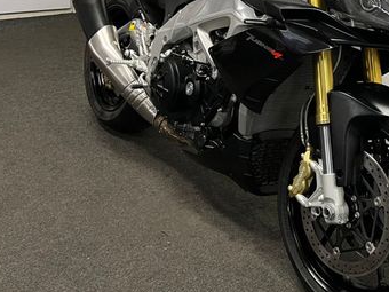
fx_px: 551
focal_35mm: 49
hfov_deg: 37.0
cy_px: 48
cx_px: 333
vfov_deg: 28.9
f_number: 1.6
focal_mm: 5.1
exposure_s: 1/50
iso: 80
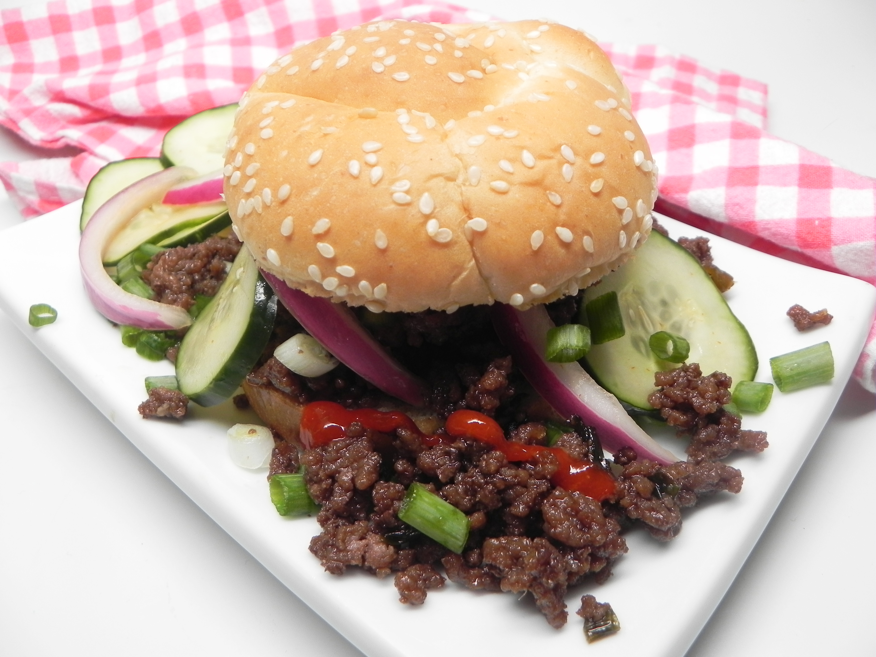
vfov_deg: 48.2
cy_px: 328
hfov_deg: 61.7
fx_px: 734
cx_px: 438
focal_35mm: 29
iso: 160
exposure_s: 1/32.2
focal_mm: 5.2
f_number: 2.8
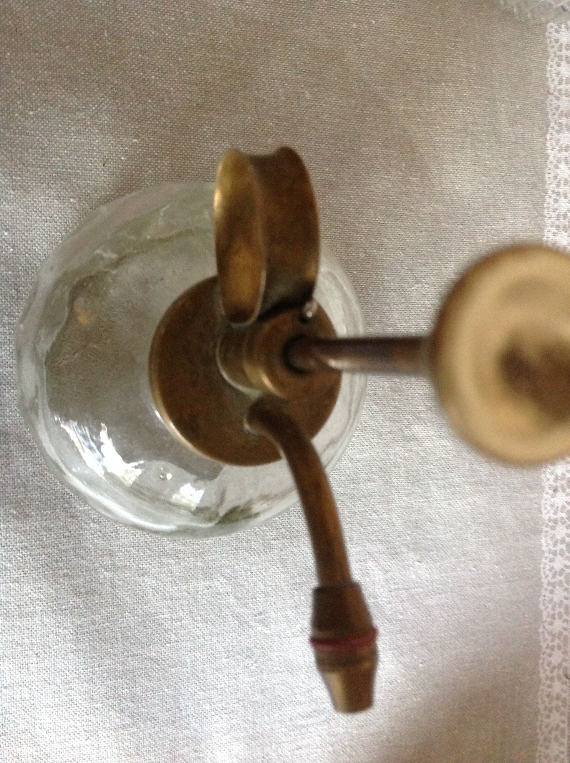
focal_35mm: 35
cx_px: 285
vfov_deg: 52.7
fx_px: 770
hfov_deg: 40.6
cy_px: 382
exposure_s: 1/15
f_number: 2.4
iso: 400
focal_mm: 4.28
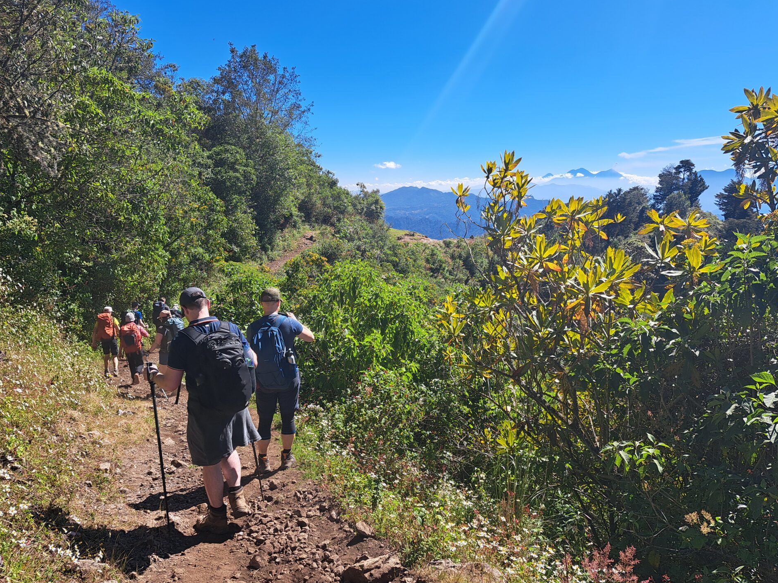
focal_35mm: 26
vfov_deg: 53.1
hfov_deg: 67.3
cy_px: 287
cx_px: 373
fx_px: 584
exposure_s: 1/1114
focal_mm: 5.23
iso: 50
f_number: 1.8
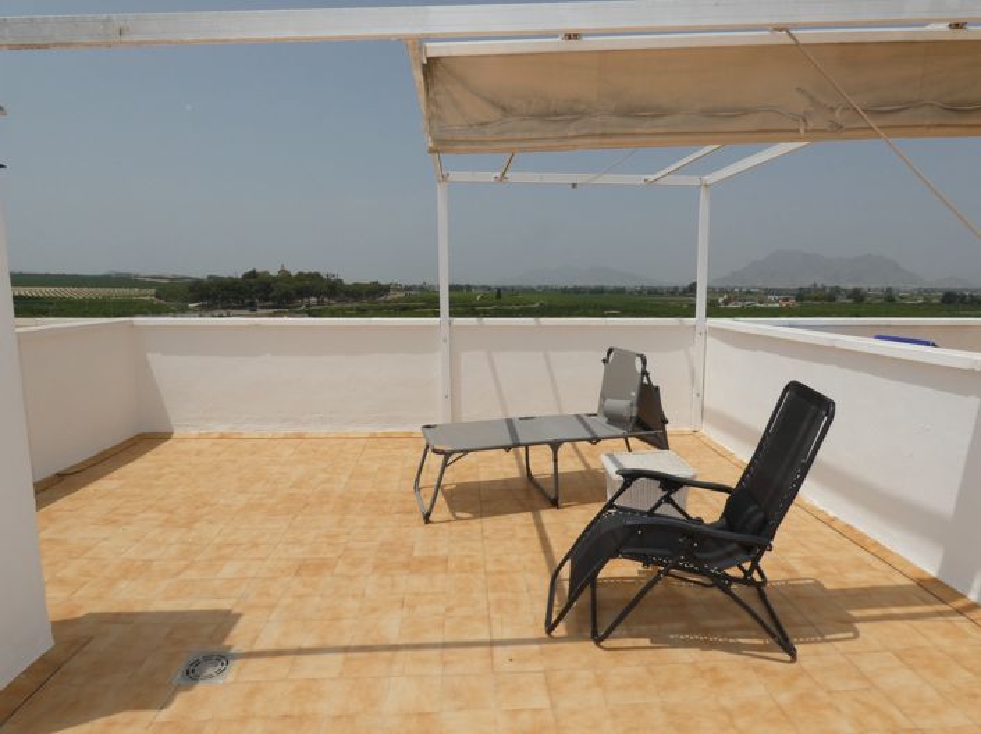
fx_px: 567
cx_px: 490
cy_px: 367
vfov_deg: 65.9
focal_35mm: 20
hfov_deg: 81.8
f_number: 5.6
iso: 80
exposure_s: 1/1000
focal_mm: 3.6
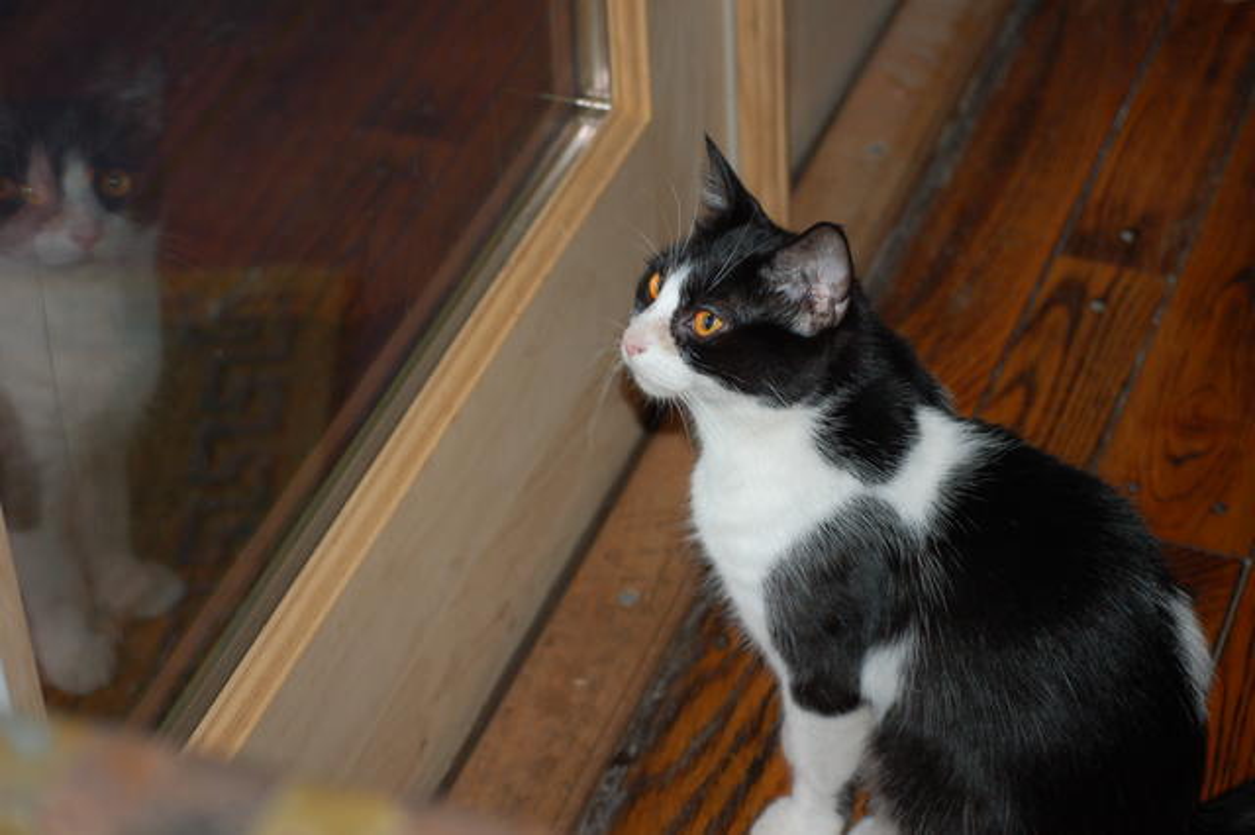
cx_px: 628
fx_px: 2874
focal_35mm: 82
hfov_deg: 24.6
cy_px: 418
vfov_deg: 16.5
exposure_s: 1/60
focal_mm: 55
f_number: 4
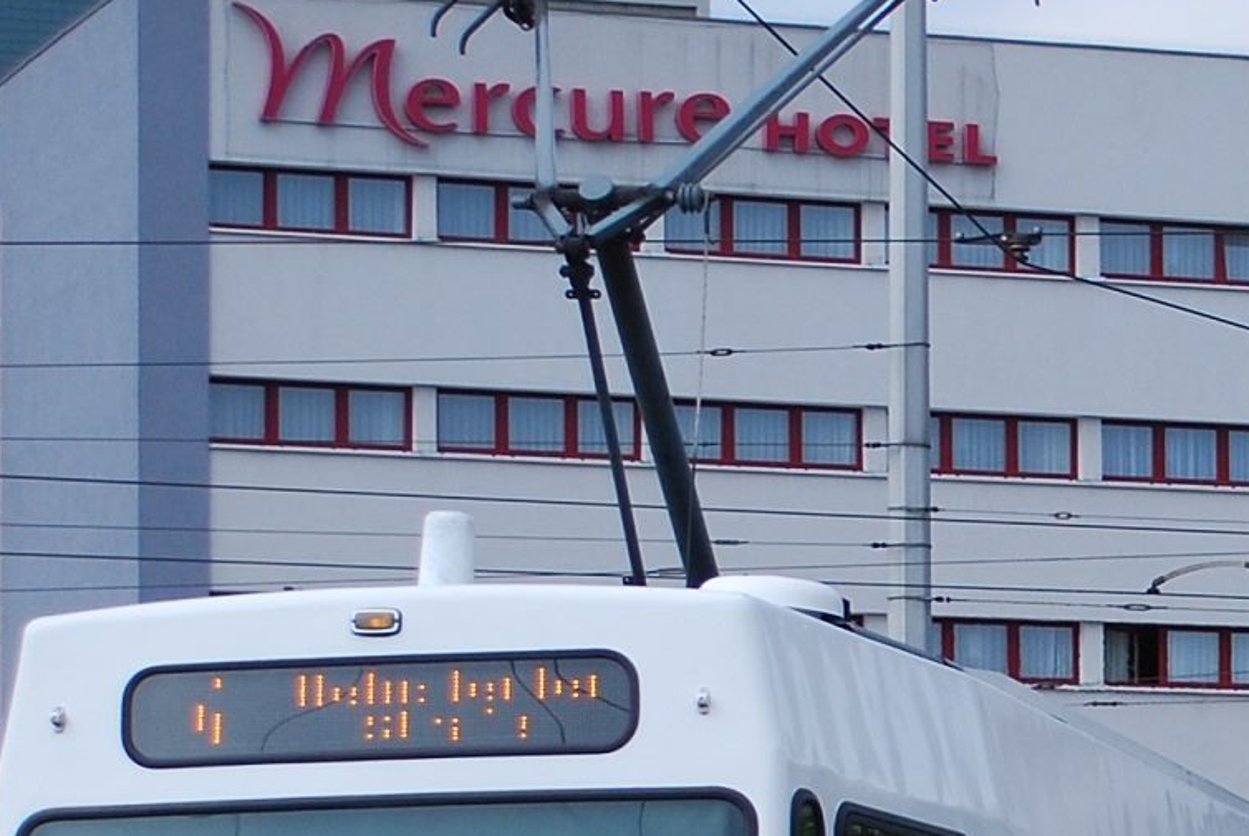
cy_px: 1035
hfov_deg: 10.5
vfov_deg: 7.2
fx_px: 6636
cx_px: 1580
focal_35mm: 191
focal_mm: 32
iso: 200
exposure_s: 1/1000
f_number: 5
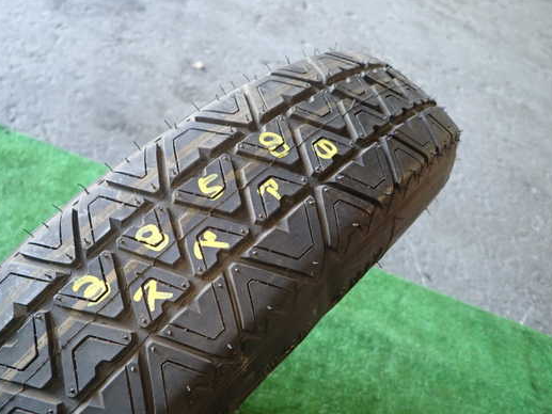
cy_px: 210
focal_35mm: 29
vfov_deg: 48.2
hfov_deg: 61.4
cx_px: 237
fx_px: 463
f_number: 2
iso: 200
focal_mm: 4.5
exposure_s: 1/30
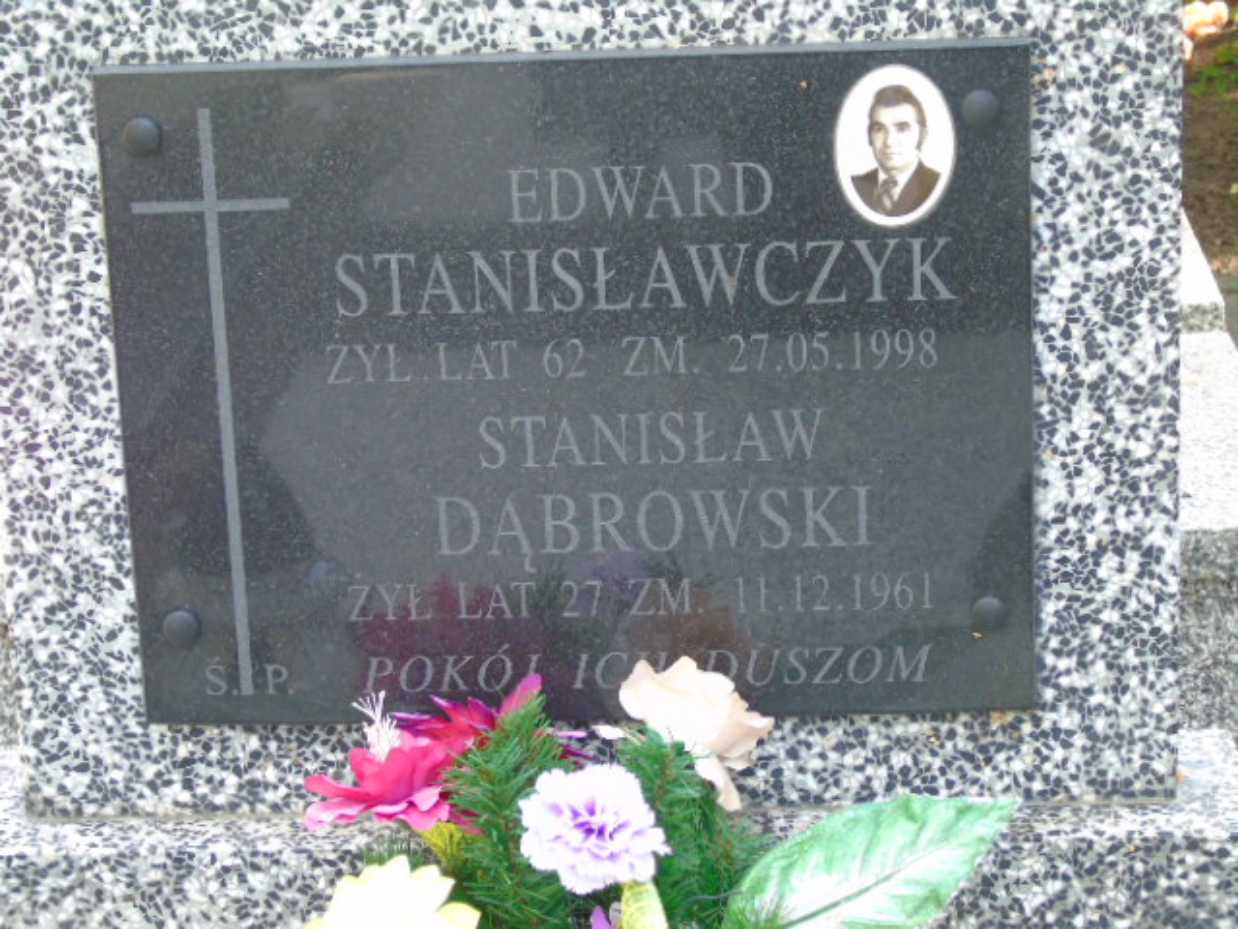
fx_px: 3362
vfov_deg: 15.7
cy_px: 464
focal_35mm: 94
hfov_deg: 20.9
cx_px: 619
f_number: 4.3
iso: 250
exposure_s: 1/30
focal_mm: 17
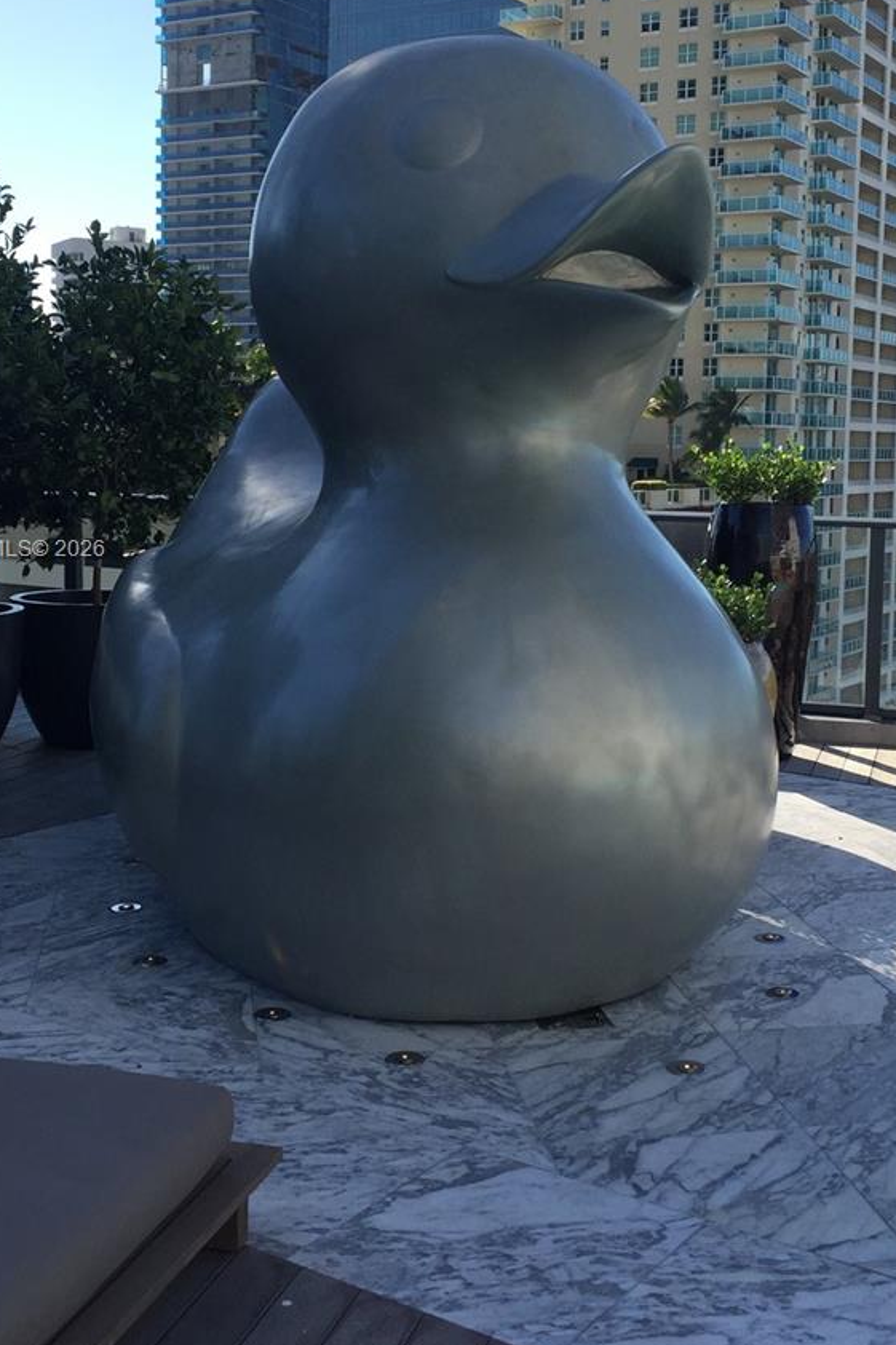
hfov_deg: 31.1
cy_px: 551
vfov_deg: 45.2
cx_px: 529
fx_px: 1606
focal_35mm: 43
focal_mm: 4.15
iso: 32
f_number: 2.2
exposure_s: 1/1364
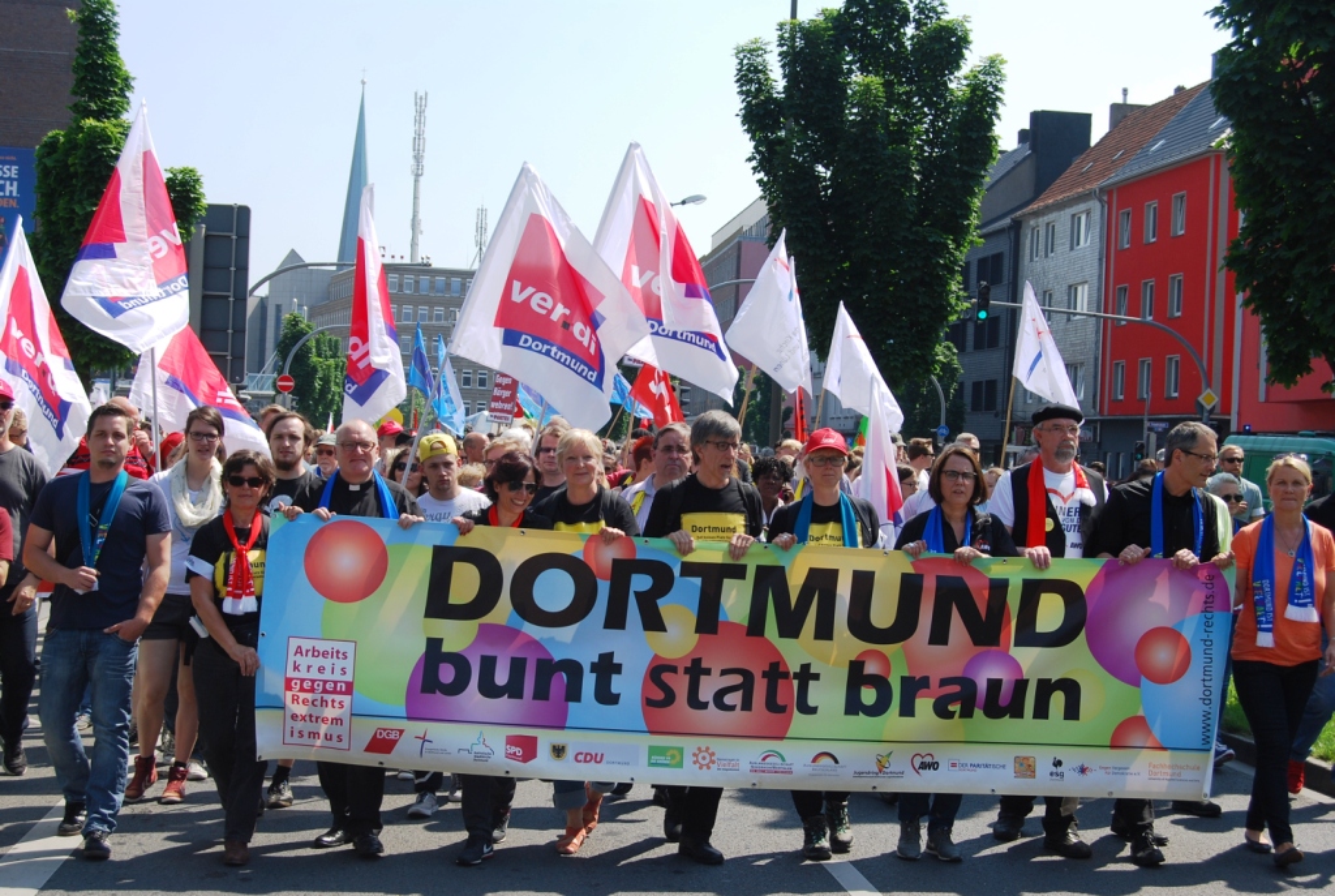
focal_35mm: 57
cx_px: 668
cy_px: 448
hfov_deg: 35.0
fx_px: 2118
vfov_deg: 23.9
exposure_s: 1/200
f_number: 7.1
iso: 100
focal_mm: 38
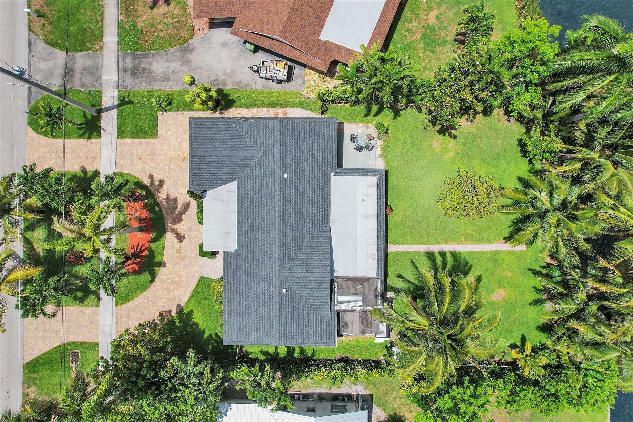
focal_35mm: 22
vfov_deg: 57.2
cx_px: 316
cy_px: 211
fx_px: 387
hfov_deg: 78.6
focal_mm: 8.38
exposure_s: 1/2500
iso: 140
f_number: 2.8
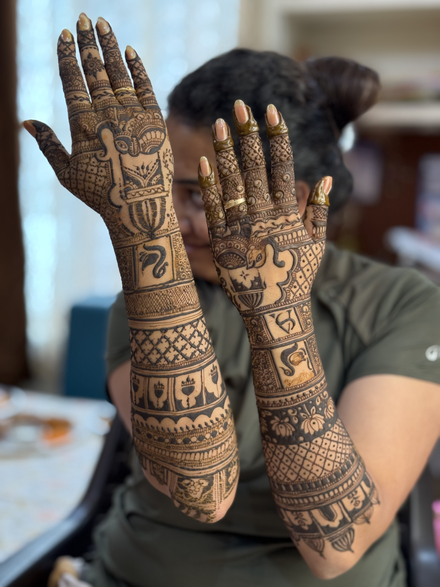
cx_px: 220
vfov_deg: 39.7
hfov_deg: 30.3
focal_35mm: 48
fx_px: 813
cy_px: 294
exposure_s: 1/50
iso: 250
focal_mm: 6.76
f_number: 1.78
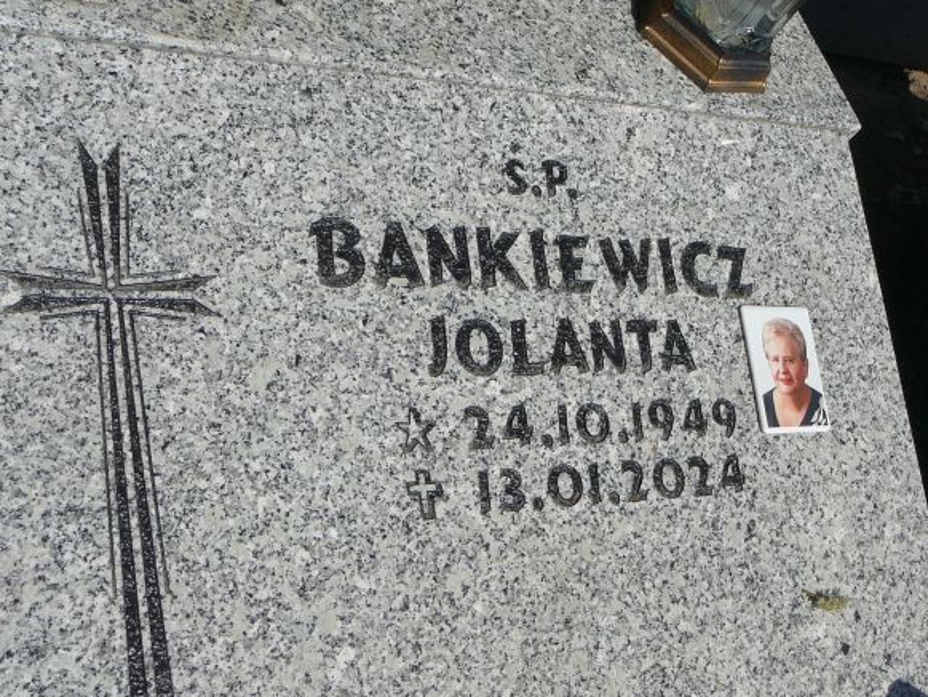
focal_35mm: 54
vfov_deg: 27.0
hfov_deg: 35.5
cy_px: 334
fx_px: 1448
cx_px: 487
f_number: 5.6
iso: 80
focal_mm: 7.3
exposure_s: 1/800
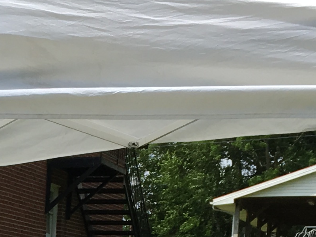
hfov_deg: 12.6
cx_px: -211
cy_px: 446
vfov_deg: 9.6
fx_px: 1333
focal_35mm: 146
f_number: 2.2
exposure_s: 1/1148
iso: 25
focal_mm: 4.15
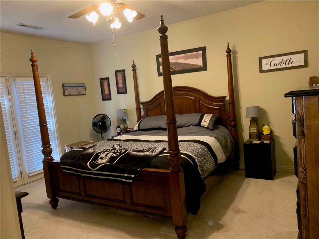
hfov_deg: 67.3
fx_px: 240
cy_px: 120
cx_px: 160
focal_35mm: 26
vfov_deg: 53.1
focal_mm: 4.25
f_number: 1.8
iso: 320
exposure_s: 1/60
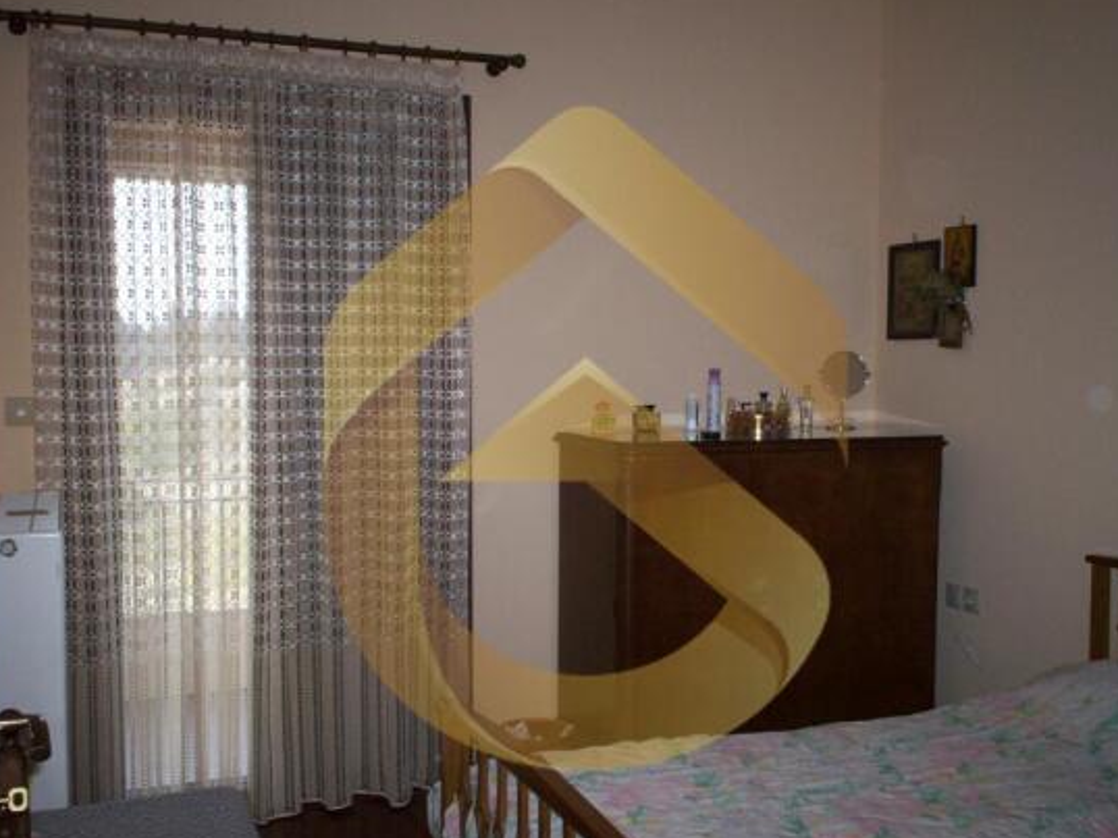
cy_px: 440
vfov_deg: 36.8
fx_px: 1259
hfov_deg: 47.9
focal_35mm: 39
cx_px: 587
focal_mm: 6
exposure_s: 1/60
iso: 140
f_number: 4.5
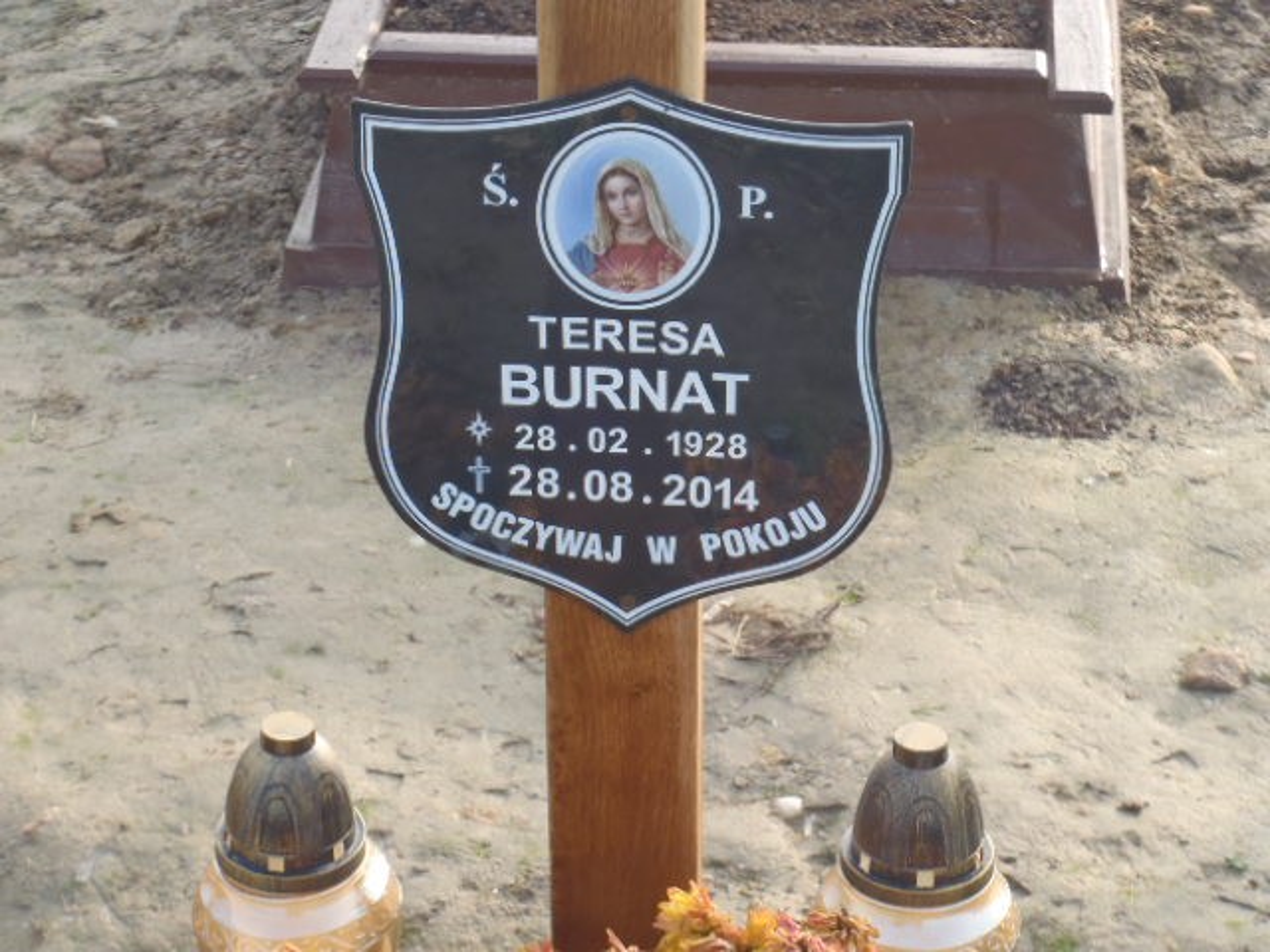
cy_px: 476
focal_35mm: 102
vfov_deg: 14.5
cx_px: 635
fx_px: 3742
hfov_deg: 19.3
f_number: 5.1
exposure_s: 1/100
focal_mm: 18.2
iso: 125
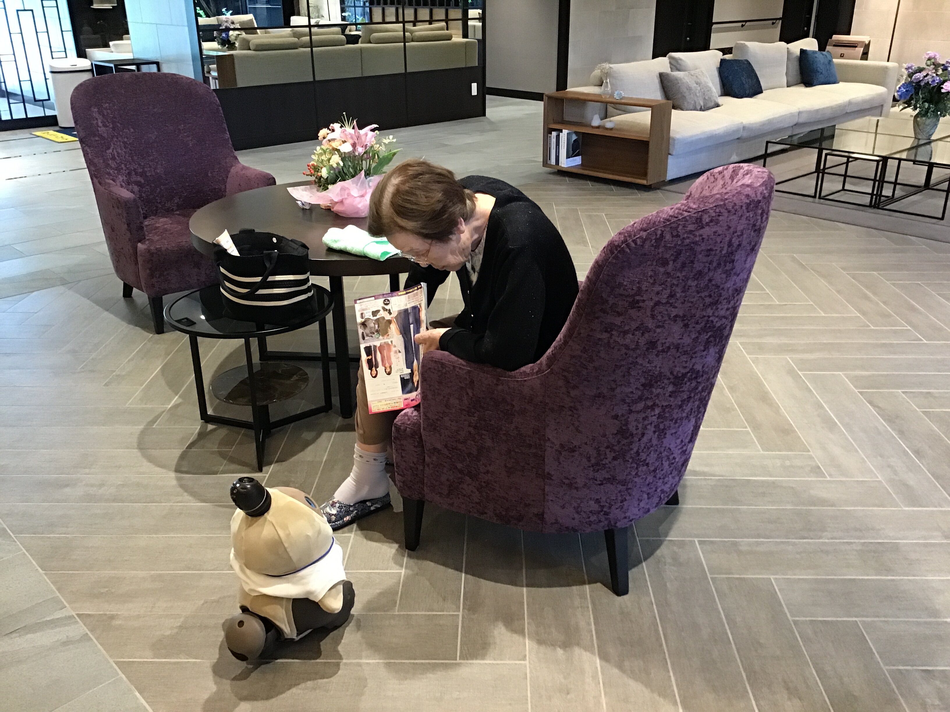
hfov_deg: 58.4
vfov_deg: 45.4
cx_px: 475
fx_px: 851
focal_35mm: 31
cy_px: 356
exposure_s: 1/30
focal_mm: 3.3
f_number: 2.4
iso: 160
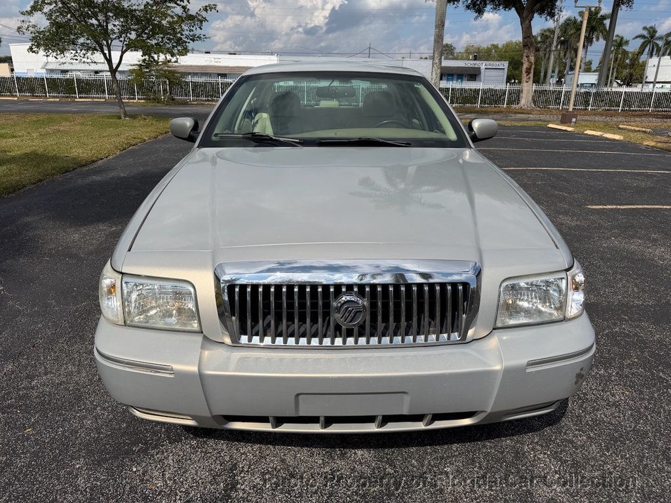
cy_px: 252
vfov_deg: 56.8
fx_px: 465
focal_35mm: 24
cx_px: 336
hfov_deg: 71.6
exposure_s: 1/9091
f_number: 1.78
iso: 80
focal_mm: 6.76
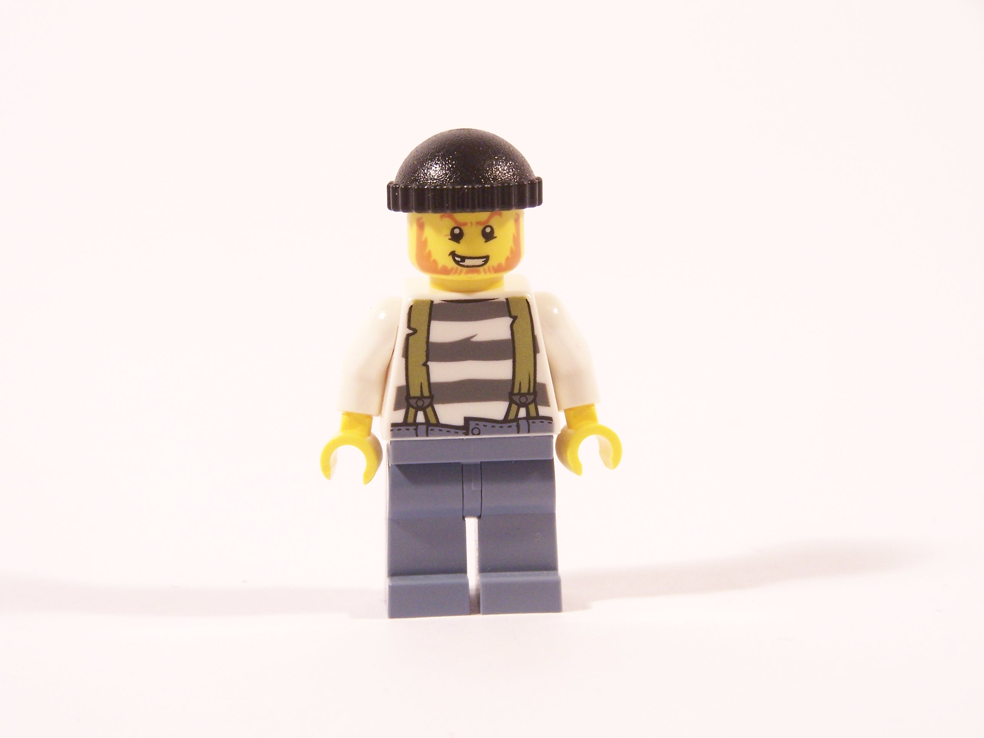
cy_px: 369
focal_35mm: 117
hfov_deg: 16.8
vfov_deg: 12.7
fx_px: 3326
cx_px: 492
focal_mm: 19.4
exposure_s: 1/20
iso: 200
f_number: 3.6
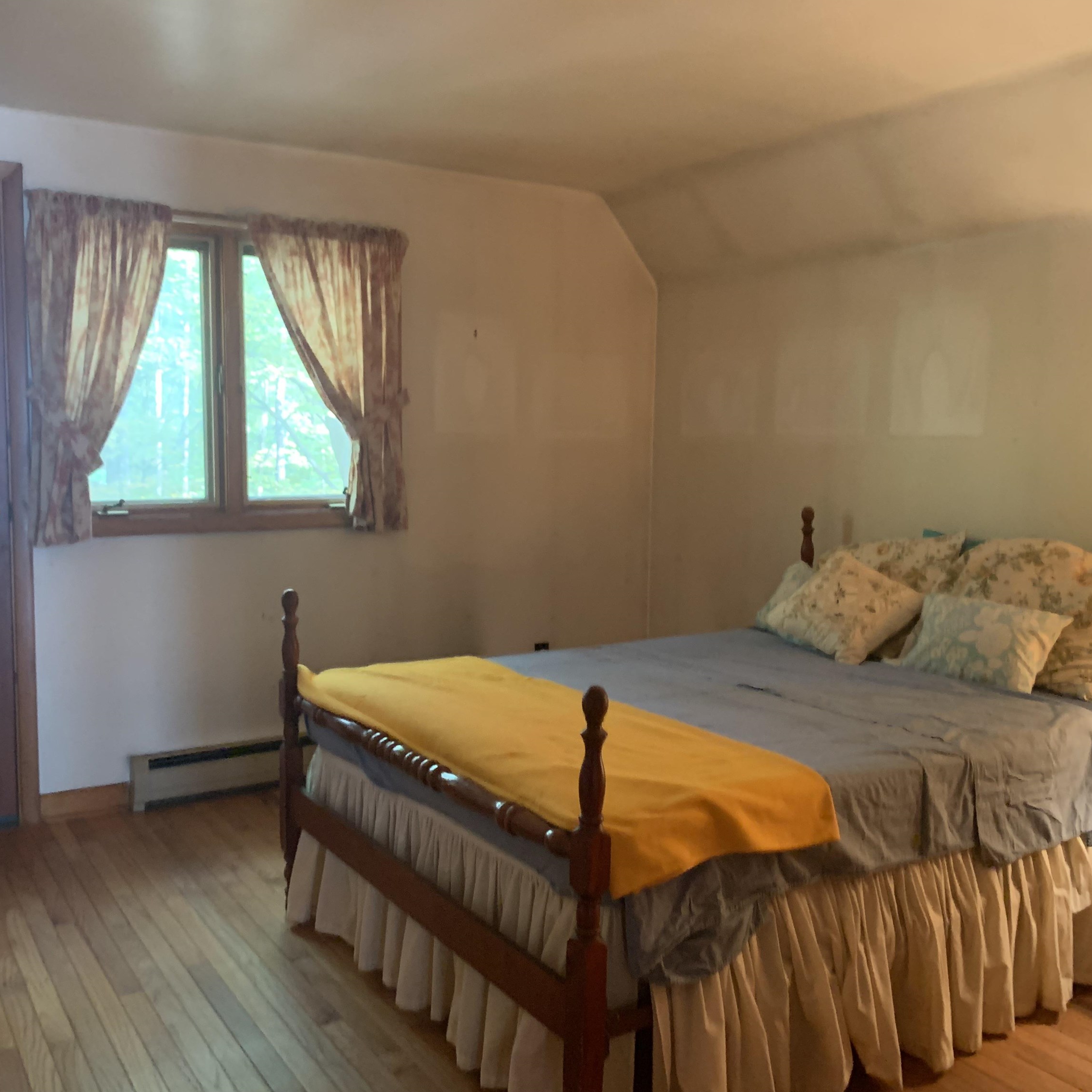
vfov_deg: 52.5
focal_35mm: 31
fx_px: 1106
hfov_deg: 52.5
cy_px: 544
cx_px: 519
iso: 320
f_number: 1.8
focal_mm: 4.25
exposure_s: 1/30
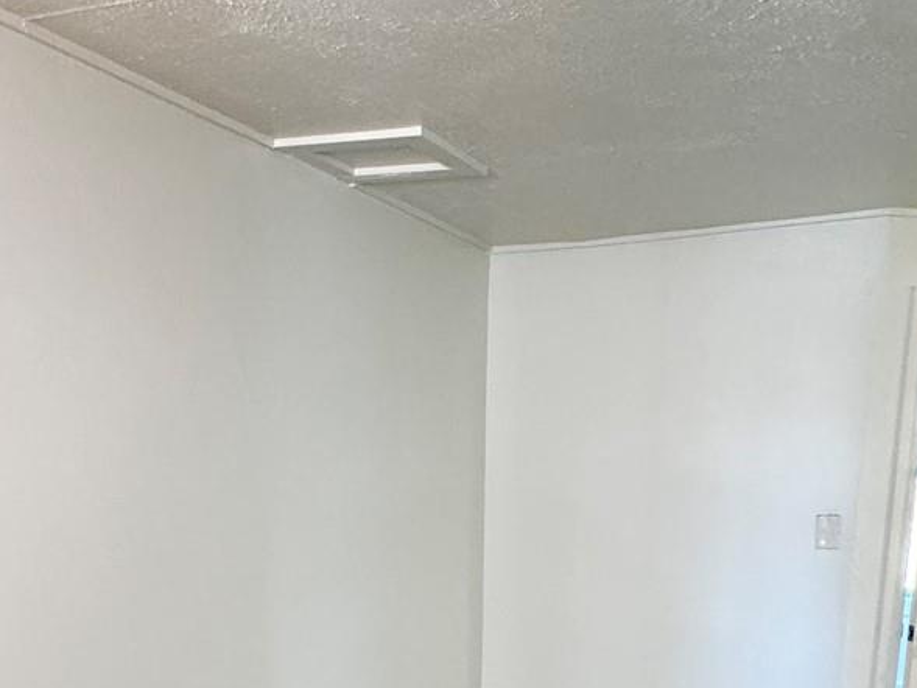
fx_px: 1007
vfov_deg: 34.5
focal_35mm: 38
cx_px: 386
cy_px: 680
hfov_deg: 48.8
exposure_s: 1/60
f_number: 2.2
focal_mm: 2.22
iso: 500
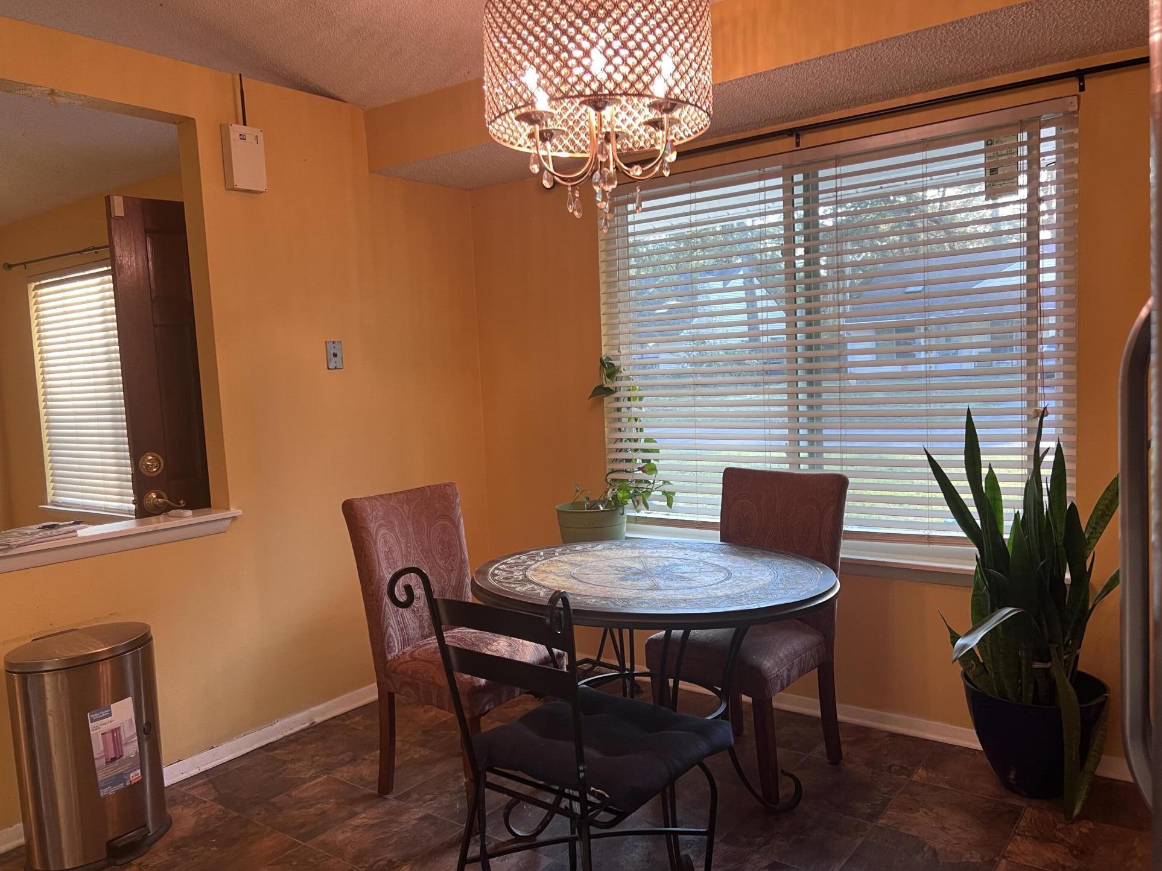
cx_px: 561
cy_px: 439
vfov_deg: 51.3
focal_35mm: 27
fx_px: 906
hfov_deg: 65.3
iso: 100
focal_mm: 5.7
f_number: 1.5
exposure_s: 1/60
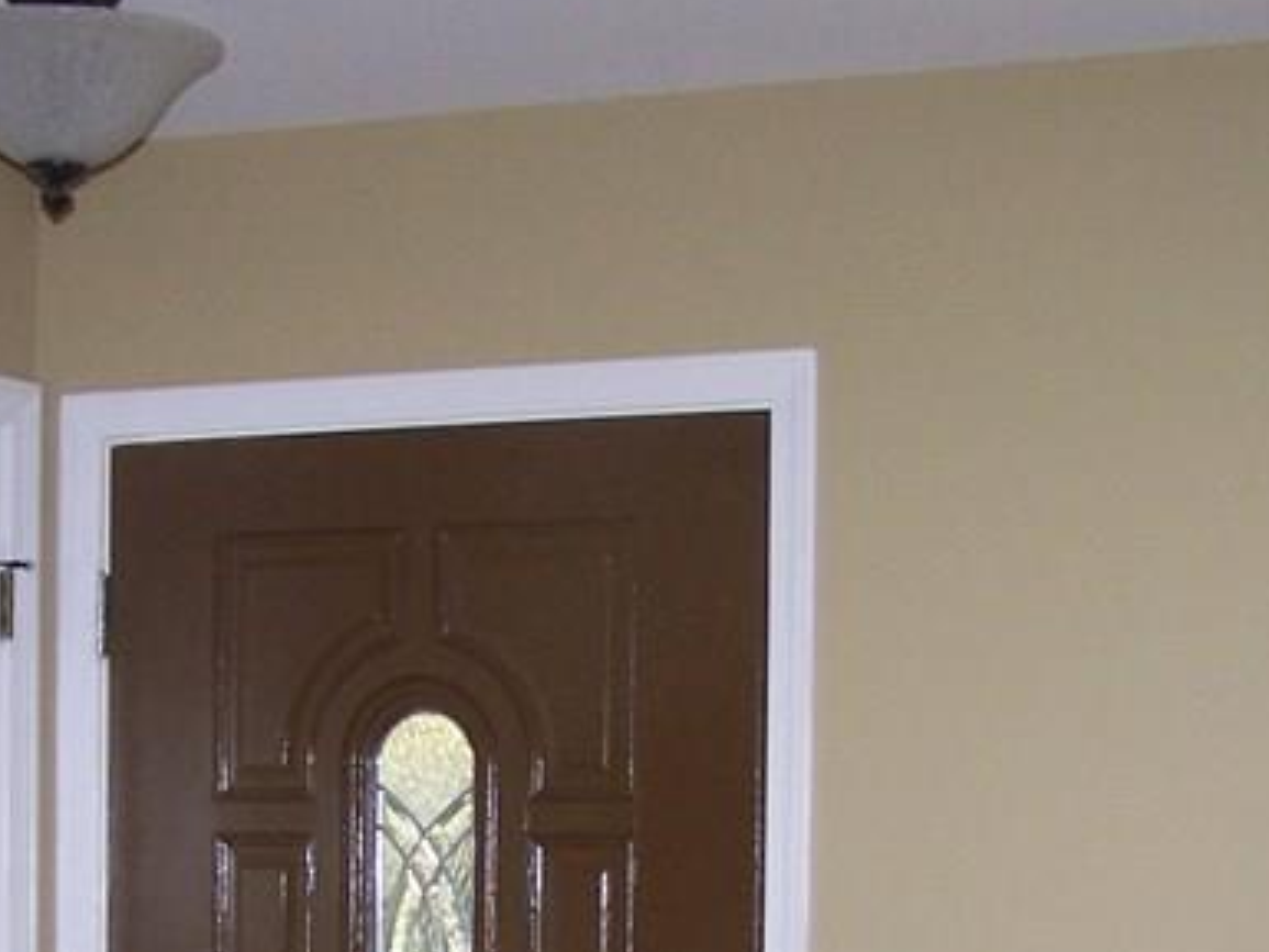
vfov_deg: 14.3
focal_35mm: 101
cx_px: 554
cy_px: 1107
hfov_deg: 19.4
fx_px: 3704
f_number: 2.8
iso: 140
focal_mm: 6.3
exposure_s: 1/60
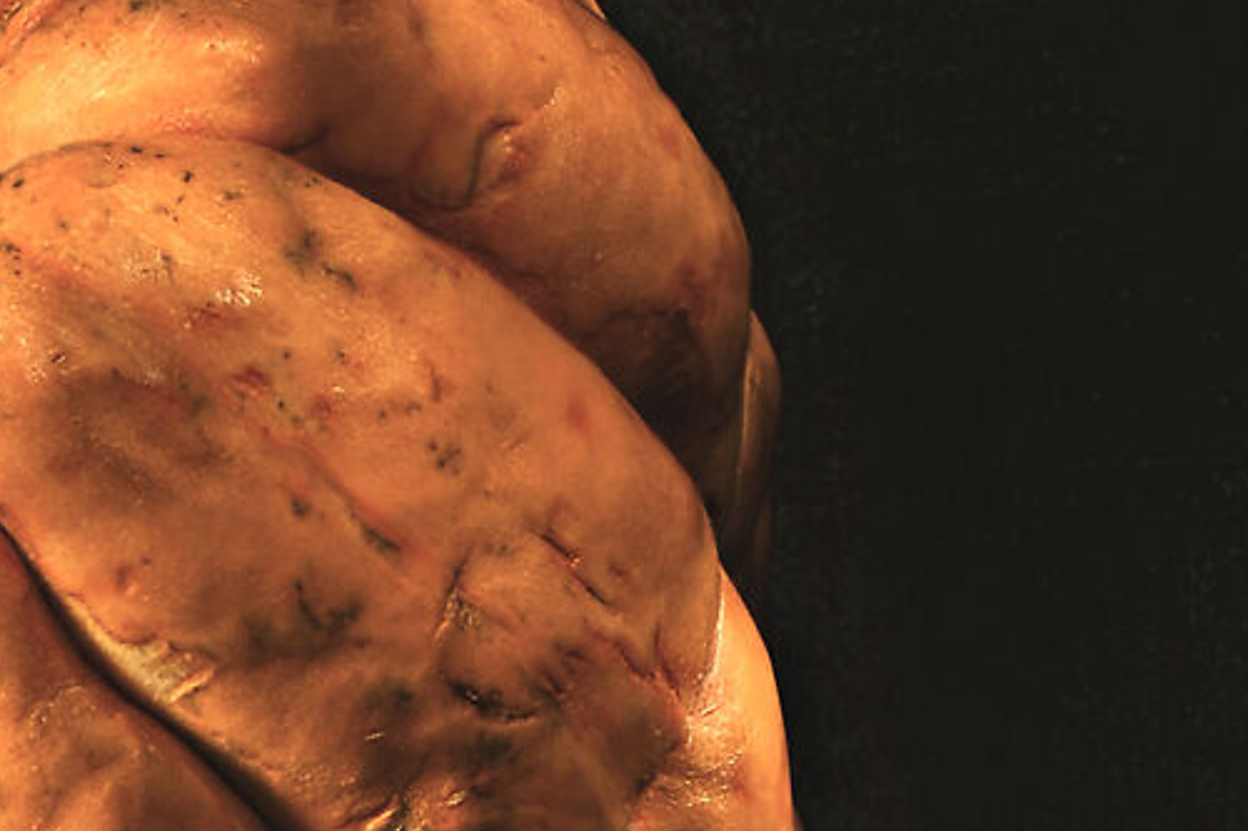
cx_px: -158
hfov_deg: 6.6
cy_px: 2243
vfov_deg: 4.3
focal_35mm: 312
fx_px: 10812
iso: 100
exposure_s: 30
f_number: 22
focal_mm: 65
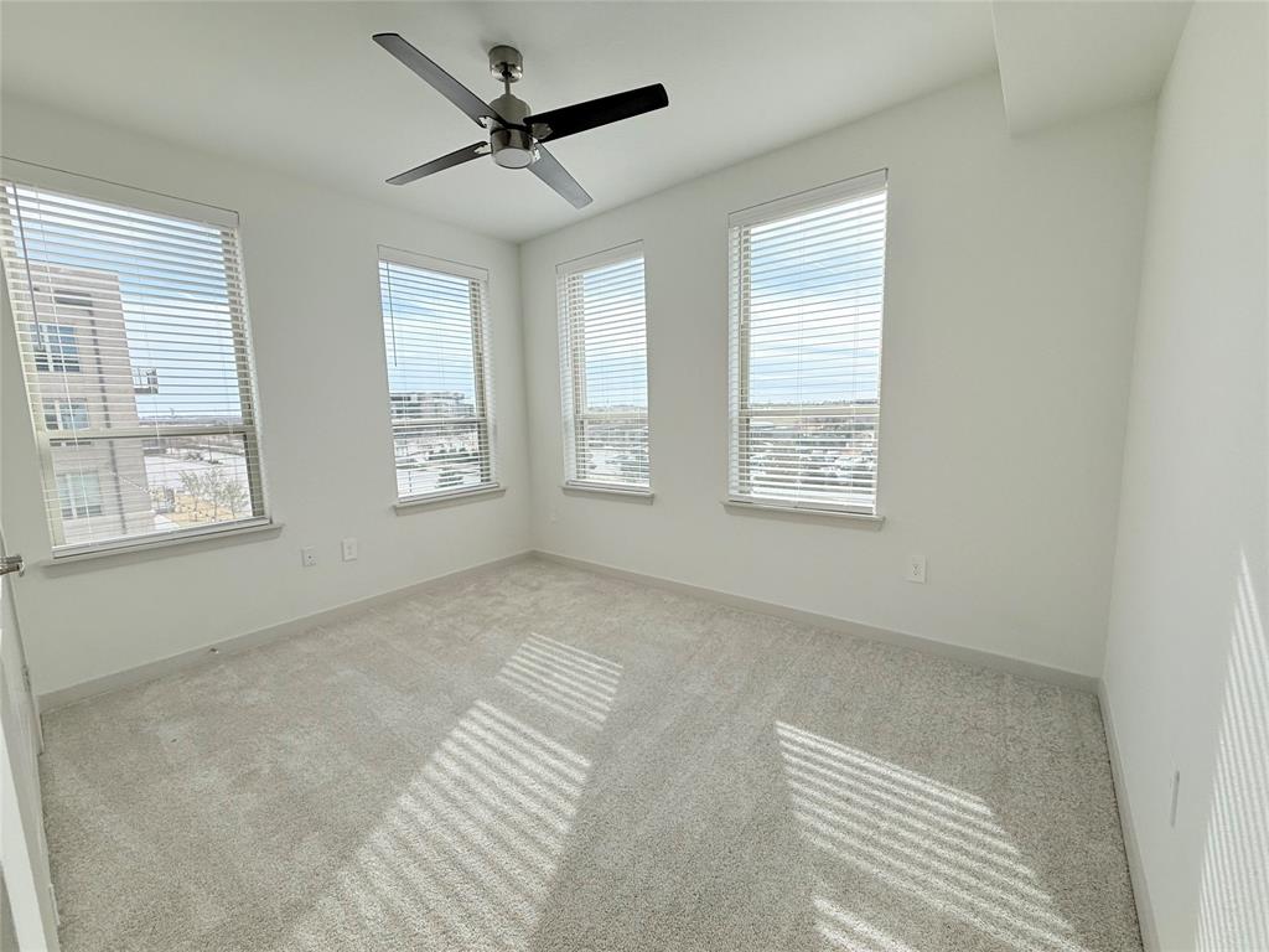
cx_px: 634
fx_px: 513
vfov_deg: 85.7
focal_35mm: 14
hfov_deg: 102.1
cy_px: 476
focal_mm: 2.22
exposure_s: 1/1125
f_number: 2.2
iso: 64
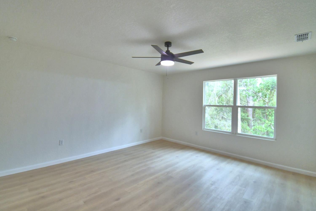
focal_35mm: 16
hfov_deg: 96.7
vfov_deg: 73.7
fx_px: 140
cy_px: 101
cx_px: 155
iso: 400
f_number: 4.5
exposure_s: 1/125
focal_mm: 10
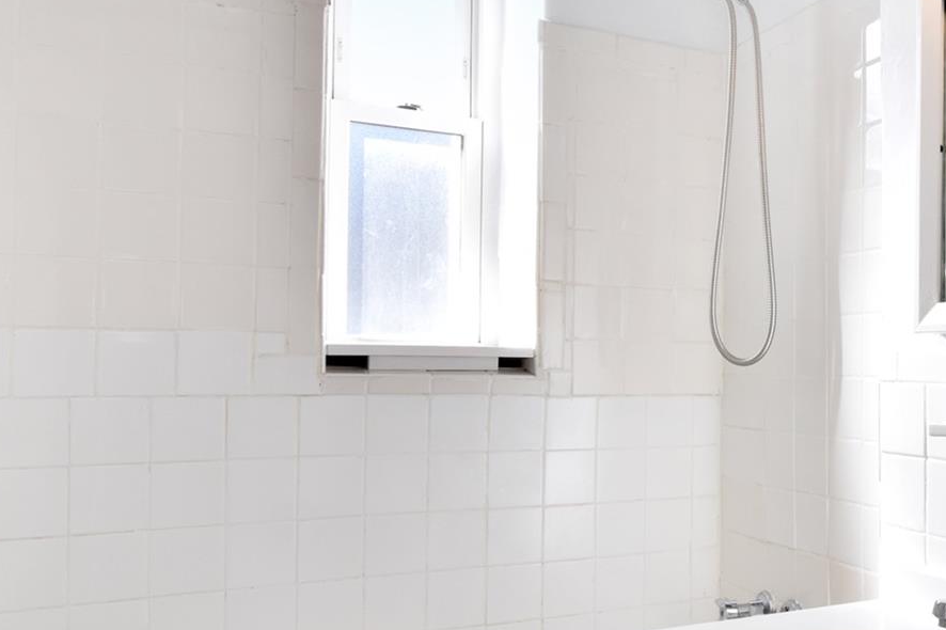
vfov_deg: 34.9
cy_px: 309
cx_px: 822
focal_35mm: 38
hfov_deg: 46.4
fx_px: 1002
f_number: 11
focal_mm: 11
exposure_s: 1/50
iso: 640
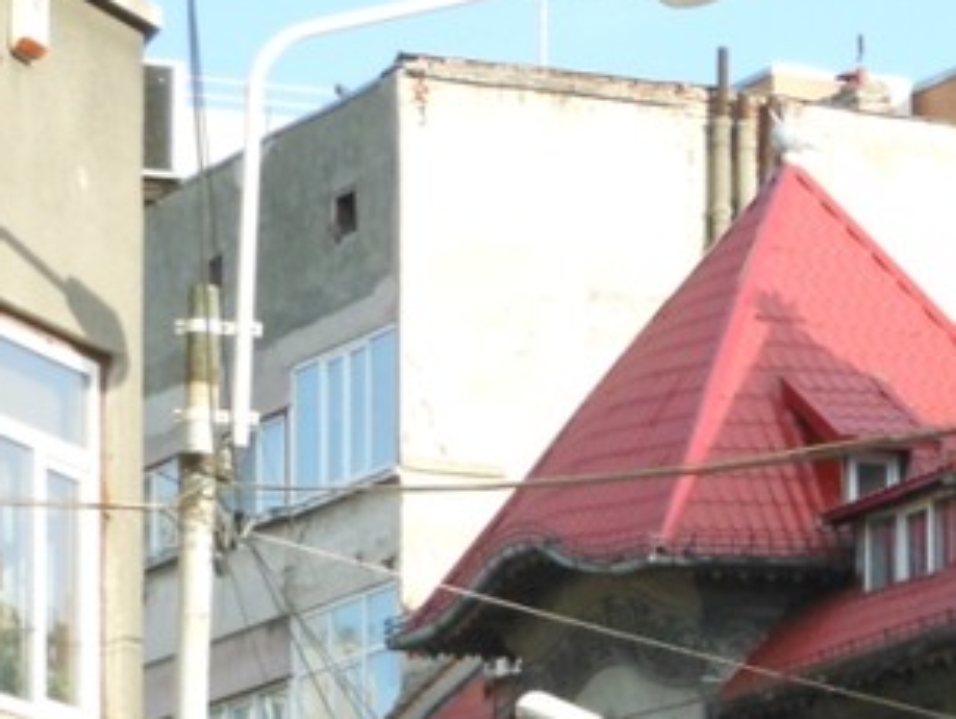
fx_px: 7076
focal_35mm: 256
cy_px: 744
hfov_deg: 7.7
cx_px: 1084
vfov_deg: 5.8
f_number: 4.7
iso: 400
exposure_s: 1/800
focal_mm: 17.5
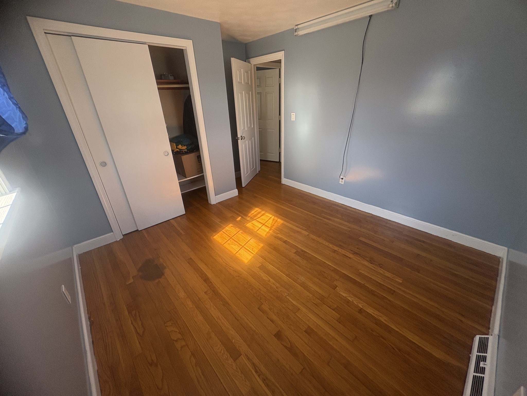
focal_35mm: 14
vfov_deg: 85.7
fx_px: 213
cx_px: 264
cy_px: 198
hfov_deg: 102.1
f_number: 2.2
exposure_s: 1/99
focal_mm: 2.22
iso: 200
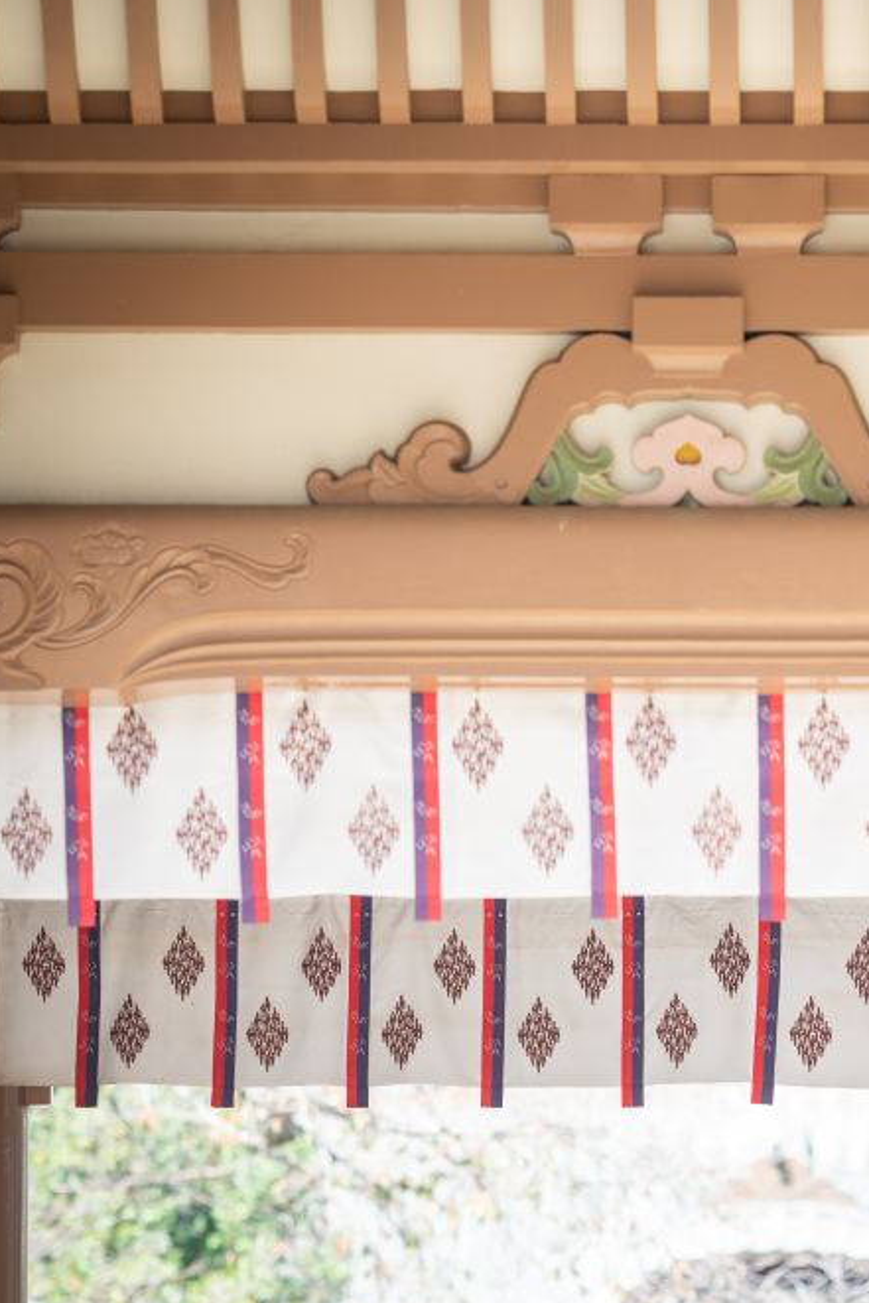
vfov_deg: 8.4
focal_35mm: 245
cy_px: 1119
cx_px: 715
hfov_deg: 5.6
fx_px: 8866
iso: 160
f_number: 2.5
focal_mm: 135
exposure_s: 1/400
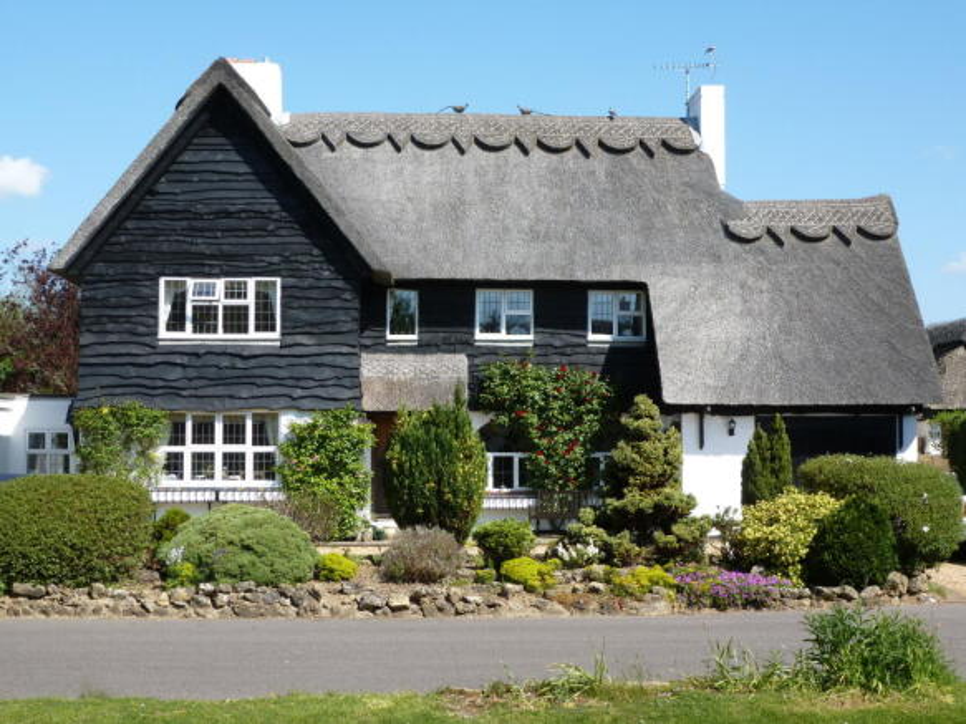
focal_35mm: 52
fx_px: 1451
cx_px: 483
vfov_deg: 28.0
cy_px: 362
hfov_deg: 36.8
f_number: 4.3
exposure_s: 1/320
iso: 100
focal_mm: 9.4
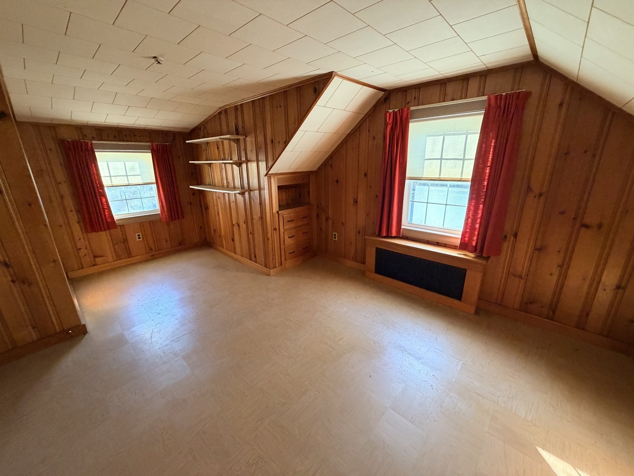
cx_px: 317
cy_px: 238
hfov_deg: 102.1
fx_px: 256
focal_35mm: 14
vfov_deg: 85.7
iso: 400
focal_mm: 2.22
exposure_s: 1/60
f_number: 2.2
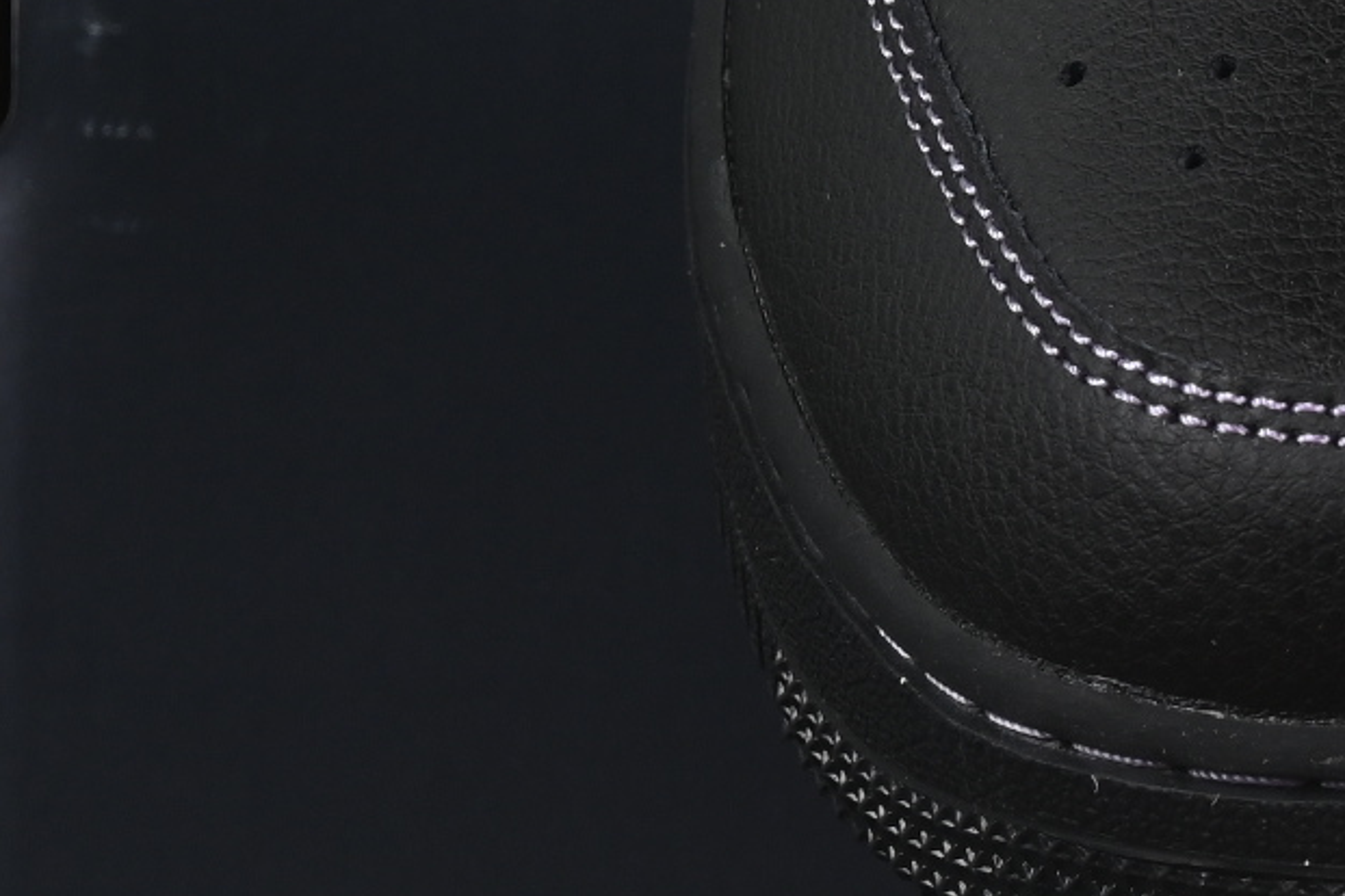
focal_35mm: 336
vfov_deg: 4.1
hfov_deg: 6.1
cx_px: 2112
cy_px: -206
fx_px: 12552
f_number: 6.3
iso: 160
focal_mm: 50
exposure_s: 1/60
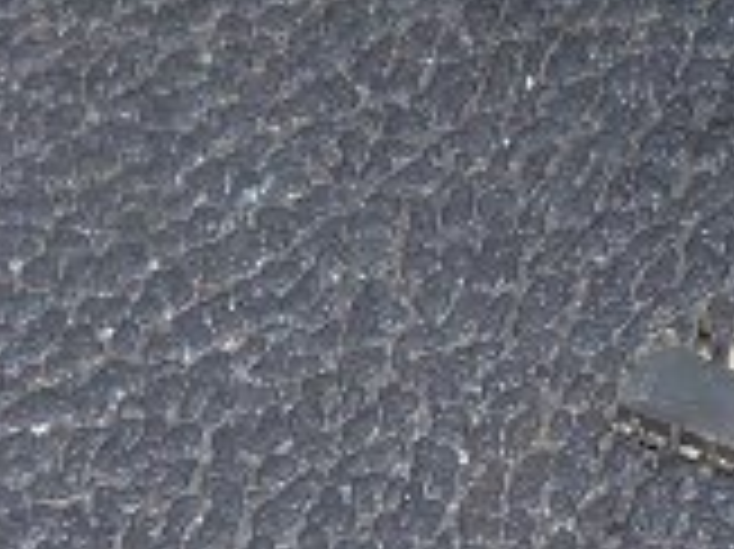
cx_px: 986
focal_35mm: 118
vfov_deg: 12.2
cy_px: -117
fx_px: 2500
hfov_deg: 15.8
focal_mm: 7.7
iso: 125
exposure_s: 1/30
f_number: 3.8
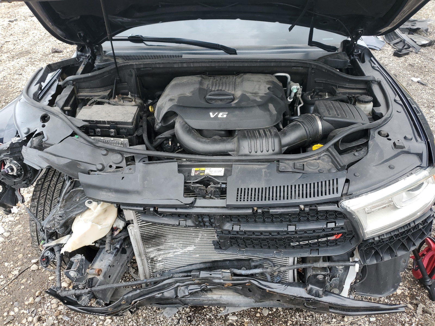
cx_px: 218
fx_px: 327
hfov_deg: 67.3
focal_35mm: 26
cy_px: 163
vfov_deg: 53.1
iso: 50
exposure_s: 1/192
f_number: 1.5
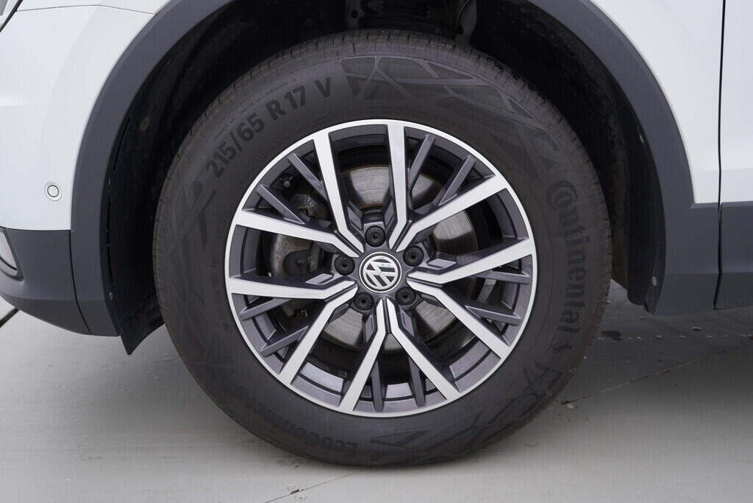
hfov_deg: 53.1
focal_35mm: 36
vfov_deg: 36.9
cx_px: 376
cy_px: 252
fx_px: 753
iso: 125
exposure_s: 1/60
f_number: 3.5
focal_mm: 24
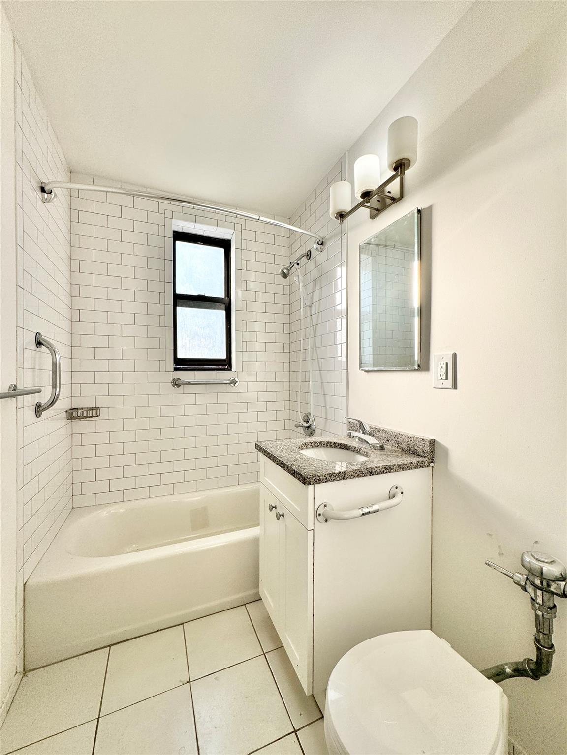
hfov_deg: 85.7
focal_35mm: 14
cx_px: 284
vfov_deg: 102.1
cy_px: 378
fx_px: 306
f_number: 2.2
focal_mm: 2.22
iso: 50
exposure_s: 1/596
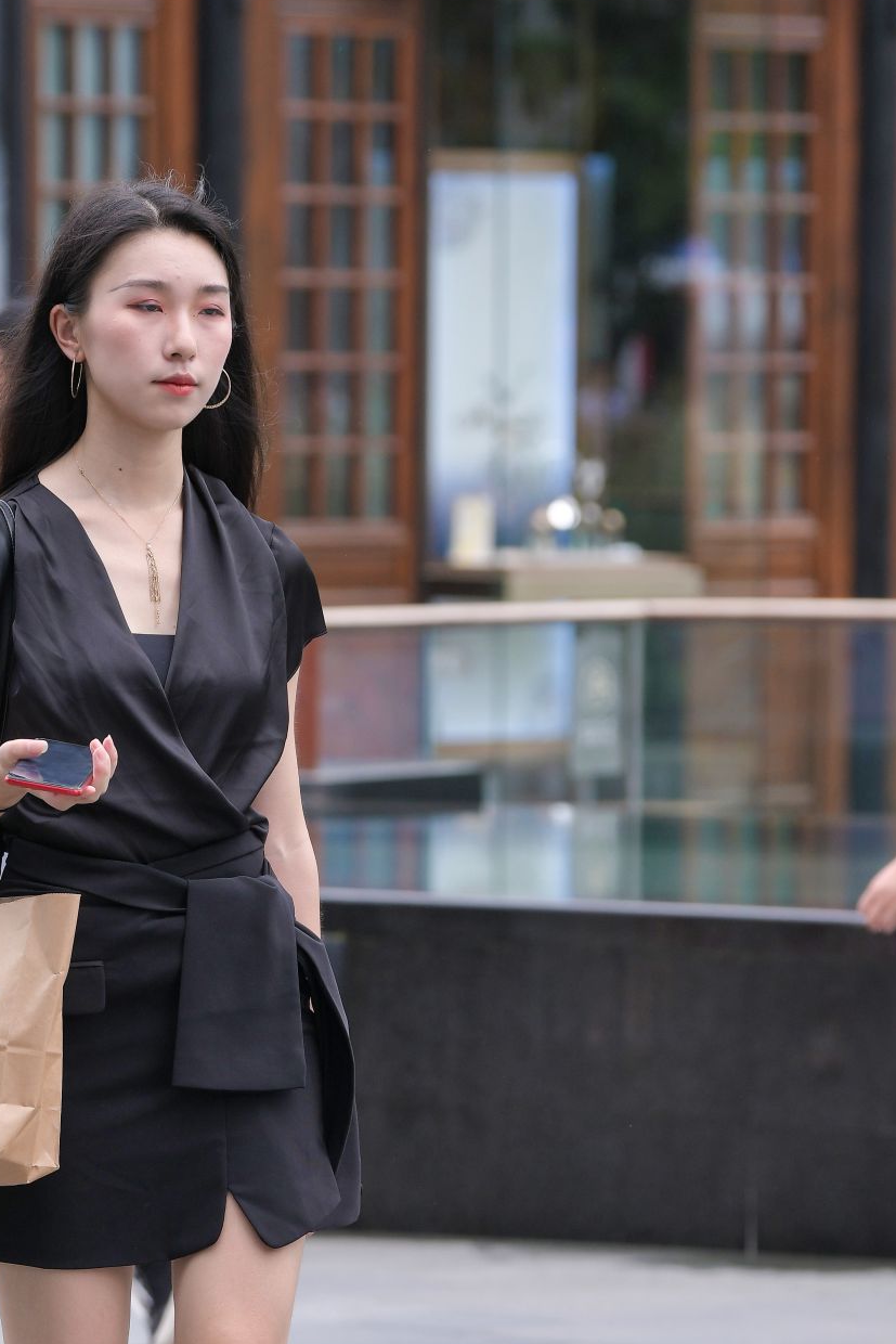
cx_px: 230
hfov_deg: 5.1
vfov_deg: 7.7
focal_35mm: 268
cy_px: 1044
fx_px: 10002
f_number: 4
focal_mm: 122
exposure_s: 1/800
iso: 220
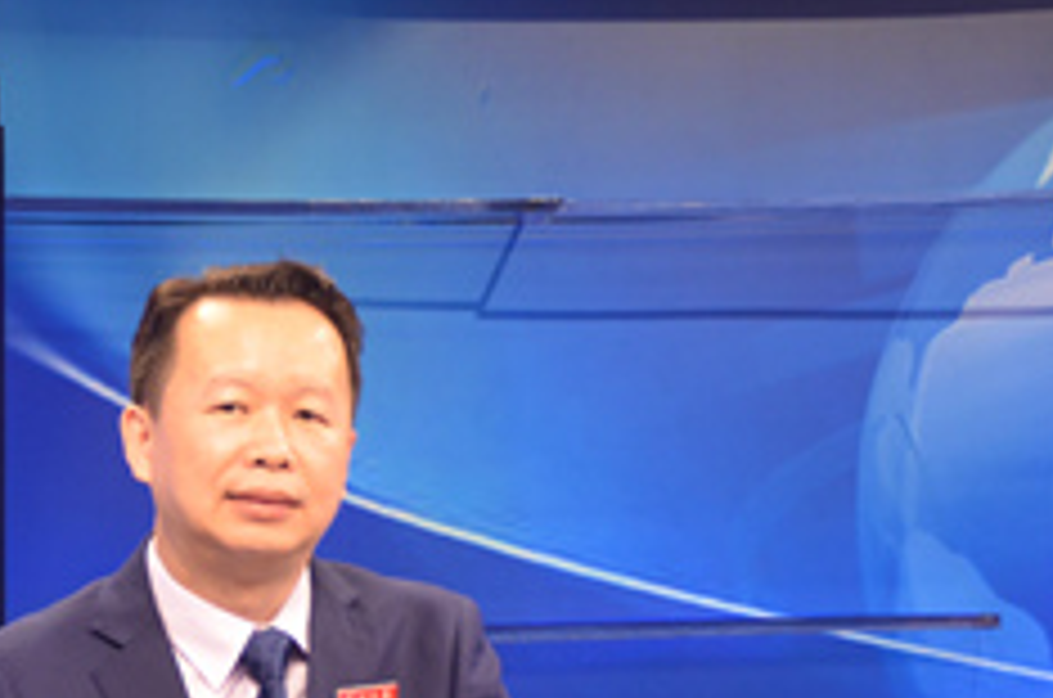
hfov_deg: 12.1
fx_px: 4933
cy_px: 585
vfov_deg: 8.1
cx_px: 148
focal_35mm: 169
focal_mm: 48
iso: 800
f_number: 4.5
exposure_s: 1/50
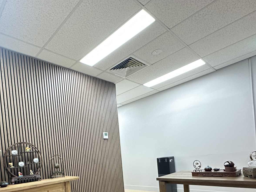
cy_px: 164
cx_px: 92
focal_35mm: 24
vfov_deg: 51.7
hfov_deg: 70.1
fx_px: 177
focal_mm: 2.22
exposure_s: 1/50
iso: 500
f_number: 2.2
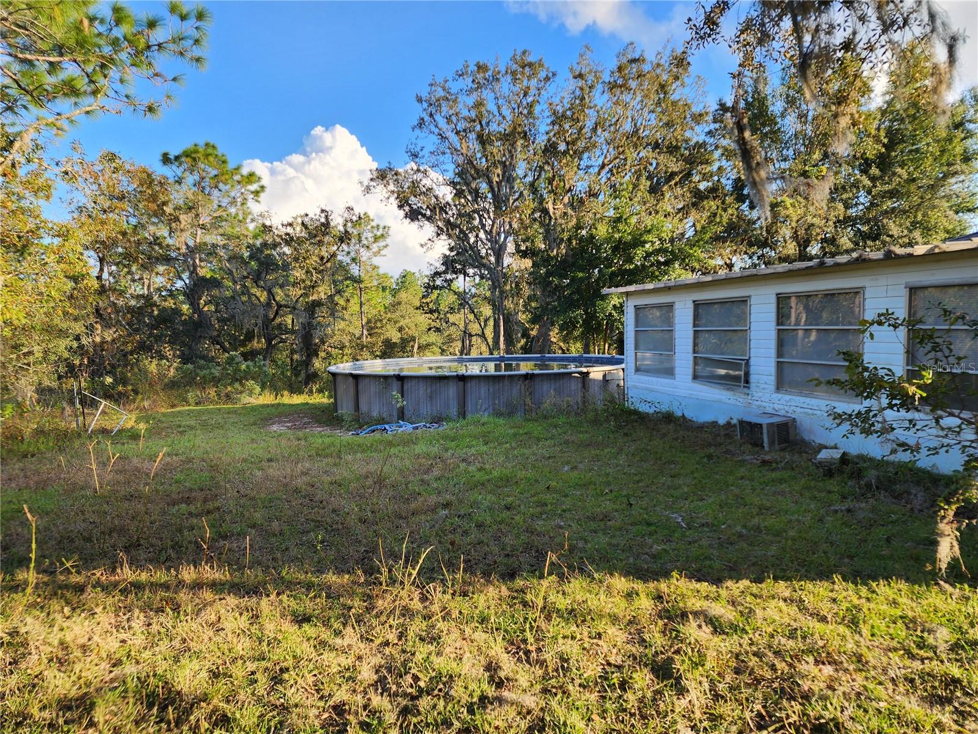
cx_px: 489
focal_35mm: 23
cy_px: 367
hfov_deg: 73.9
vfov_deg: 58.9
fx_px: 650
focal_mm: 6.4
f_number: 1.8
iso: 12
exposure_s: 1/243
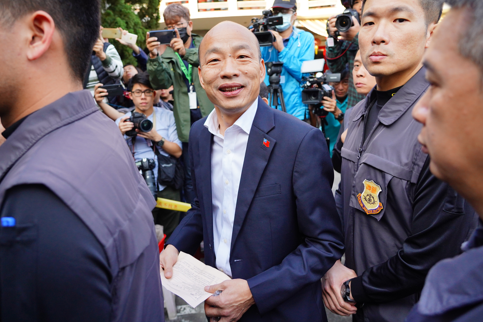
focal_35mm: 26
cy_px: 150
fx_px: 349
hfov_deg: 69.3
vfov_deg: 49.5
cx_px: 227
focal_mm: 24
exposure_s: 1/1000
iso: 1250
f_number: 4
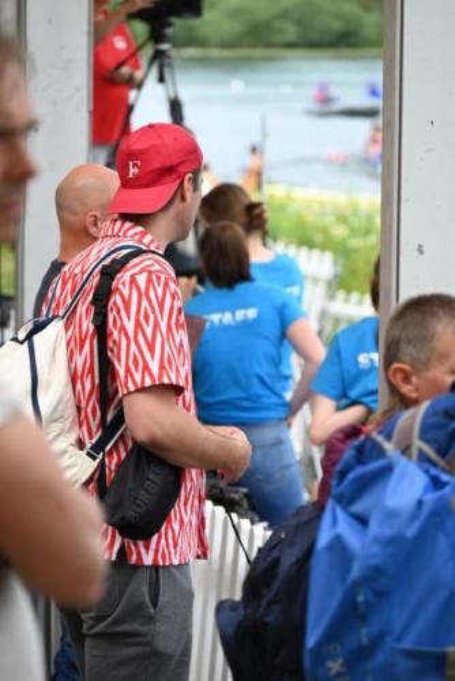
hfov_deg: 6.9
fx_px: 3786
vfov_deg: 10.3
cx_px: 228
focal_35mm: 200
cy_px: 340
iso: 400
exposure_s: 1/400
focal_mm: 200
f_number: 6.3
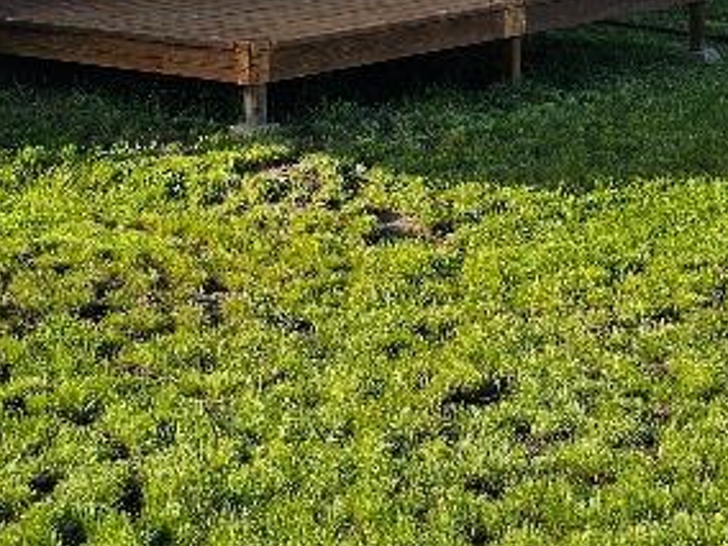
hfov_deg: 23.5
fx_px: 1746
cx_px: 300
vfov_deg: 16.3
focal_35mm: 83
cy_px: -267
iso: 10
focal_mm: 6.3
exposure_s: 1/461
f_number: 1.7
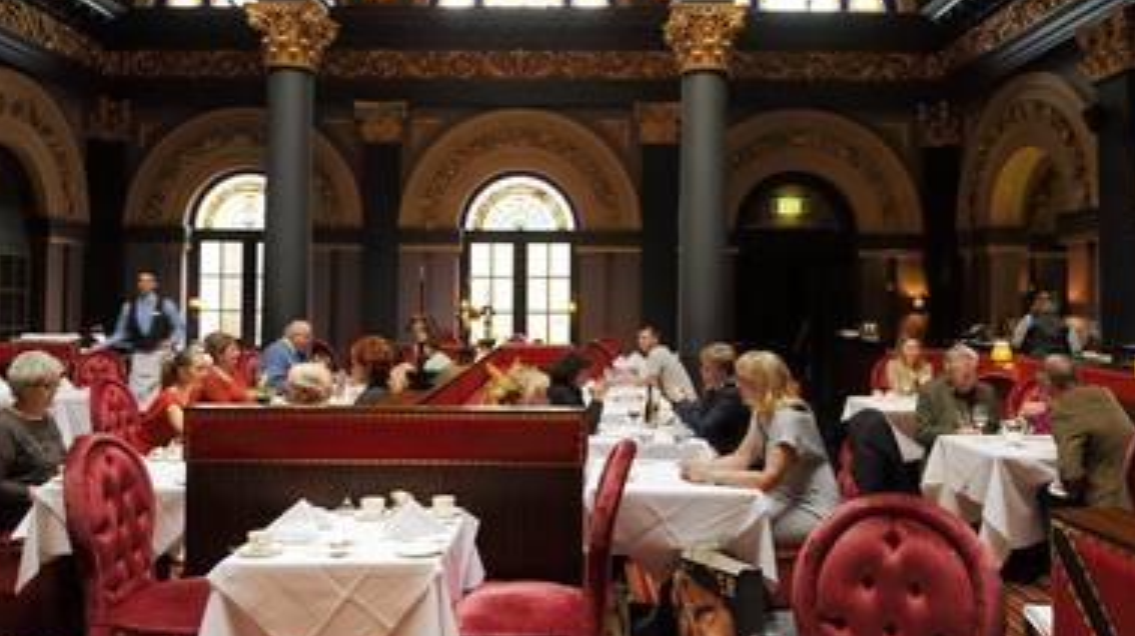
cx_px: 554
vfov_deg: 41.3
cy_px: 279
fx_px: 842
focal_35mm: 28
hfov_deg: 67.9
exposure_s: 1/25
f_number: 5
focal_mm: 24
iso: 800
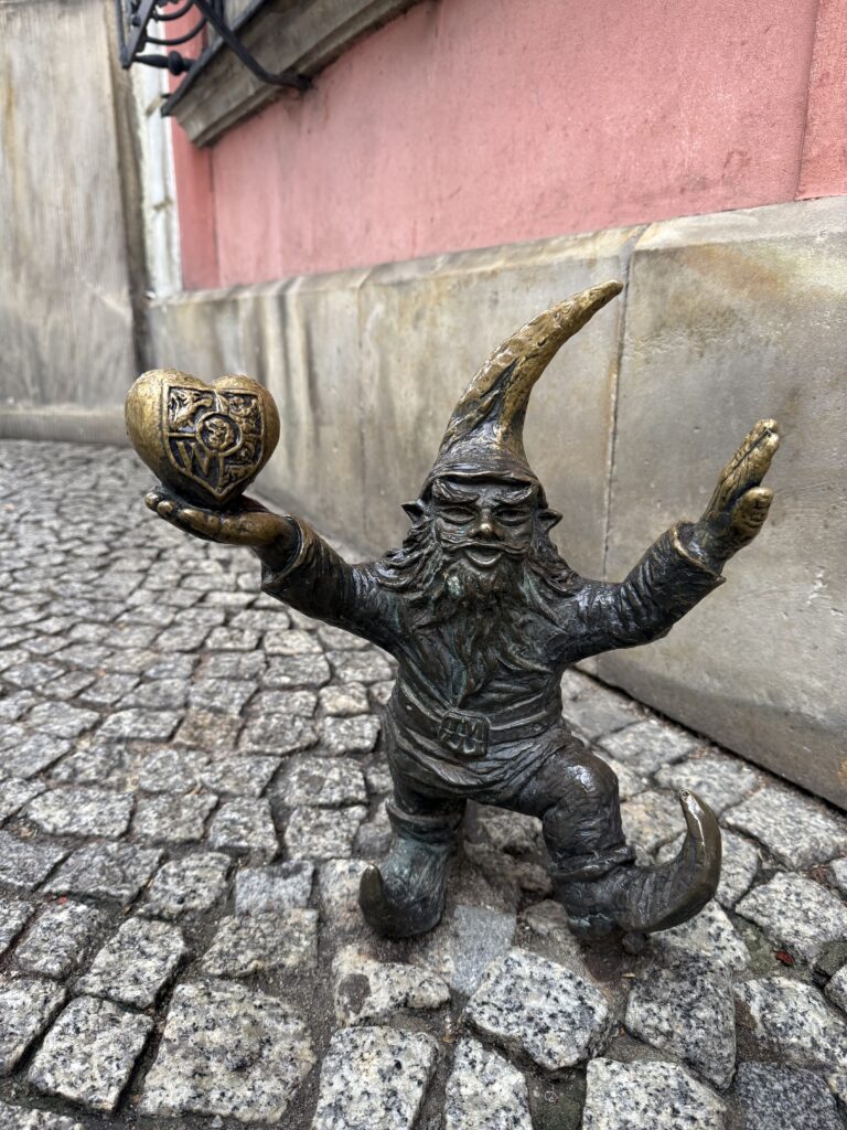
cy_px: 565
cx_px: 424
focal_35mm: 24
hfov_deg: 56.8
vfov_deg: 71.6
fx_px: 783
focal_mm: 6.76
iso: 200
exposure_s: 1/119
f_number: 1.78
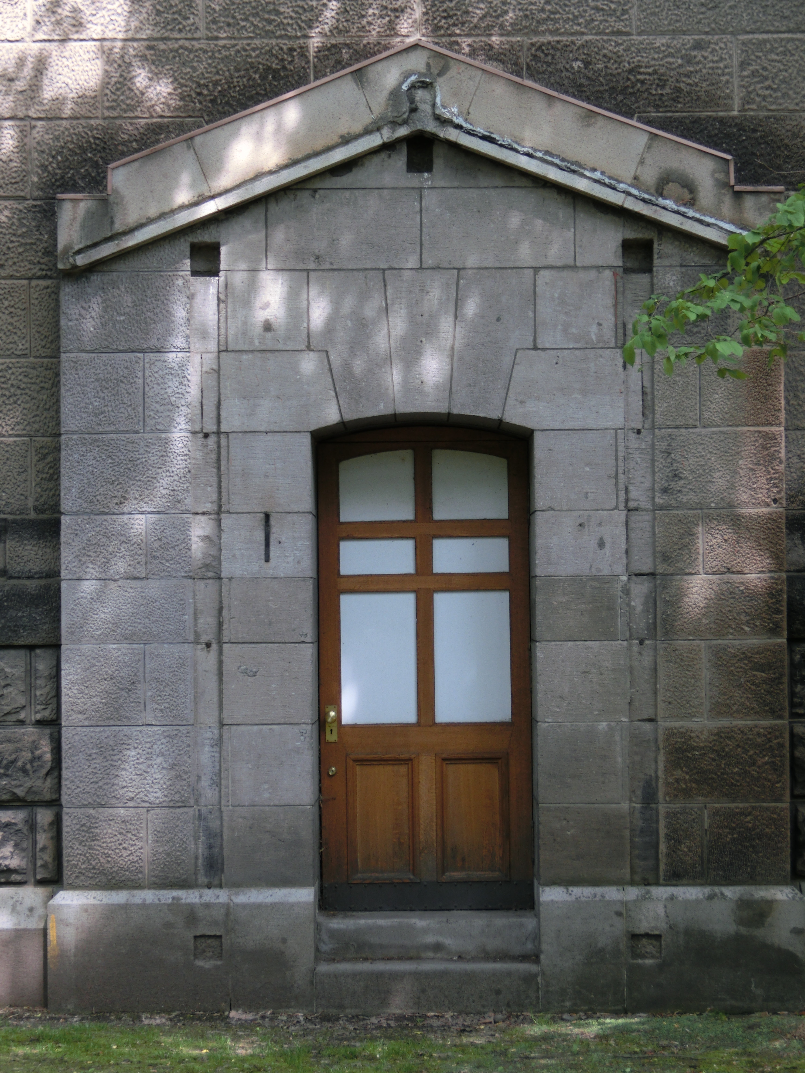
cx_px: 402
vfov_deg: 22.8
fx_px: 2667
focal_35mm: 86
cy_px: 536
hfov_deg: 17.2
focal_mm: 15.16
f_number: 5
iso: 80
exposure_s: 1/40
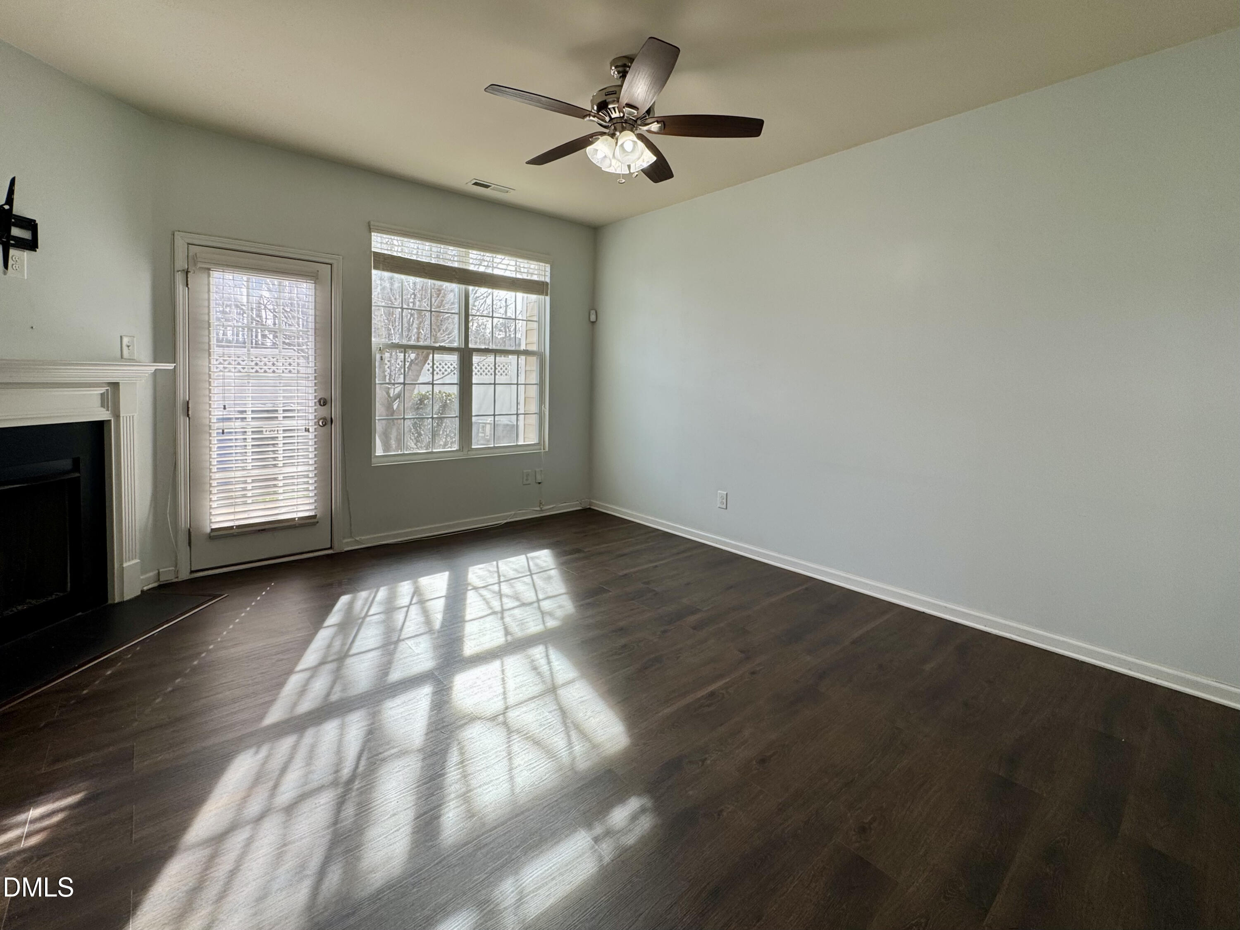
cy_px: 465
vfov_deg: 85.7
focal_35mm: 14
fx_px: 502
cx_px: 620
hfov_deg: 102.1
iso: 40
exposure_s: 1/147
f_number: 2.2
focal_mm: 2.22
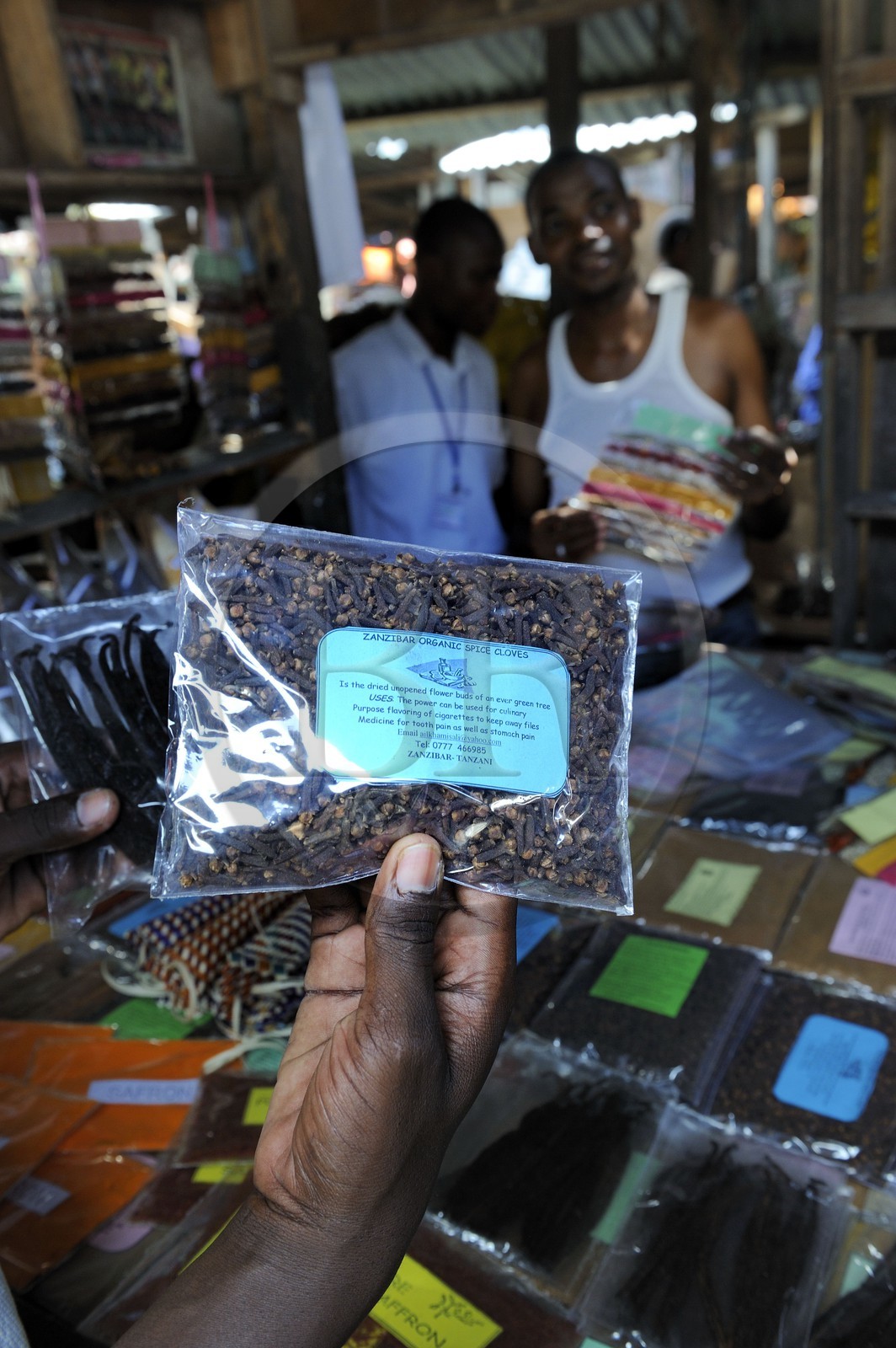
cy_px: 674
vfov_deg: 58.8
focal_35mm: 32
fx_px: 1197
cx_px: 448
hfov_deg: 41.0
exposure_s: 1/80
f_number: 6.3
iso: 800
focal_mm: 32
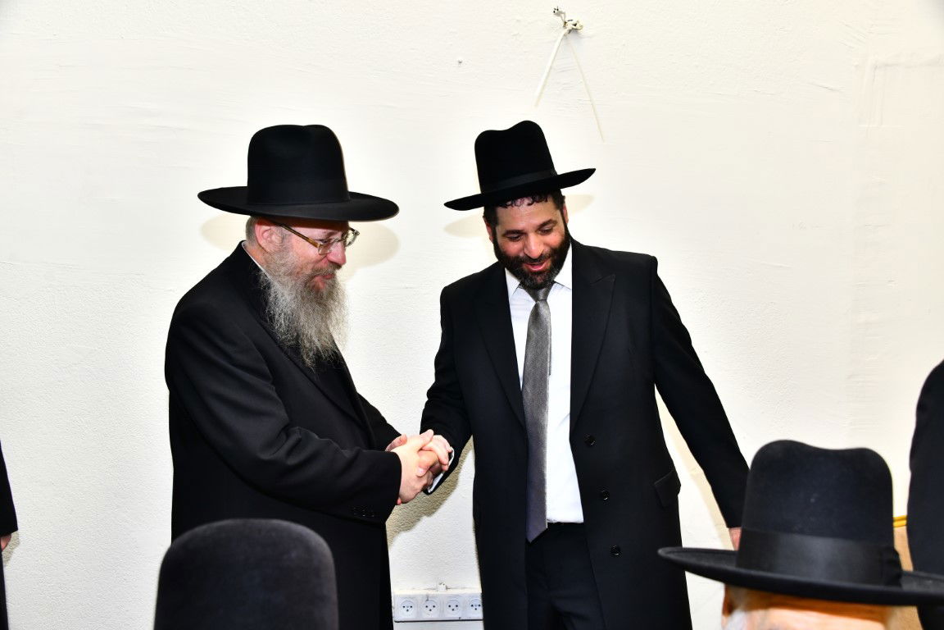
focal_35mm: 36
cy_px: 315
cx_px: 472
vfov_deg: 36.9
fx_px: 944
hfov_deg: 53.1
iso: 800
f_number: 5.6
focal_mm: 36
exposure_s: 1/100
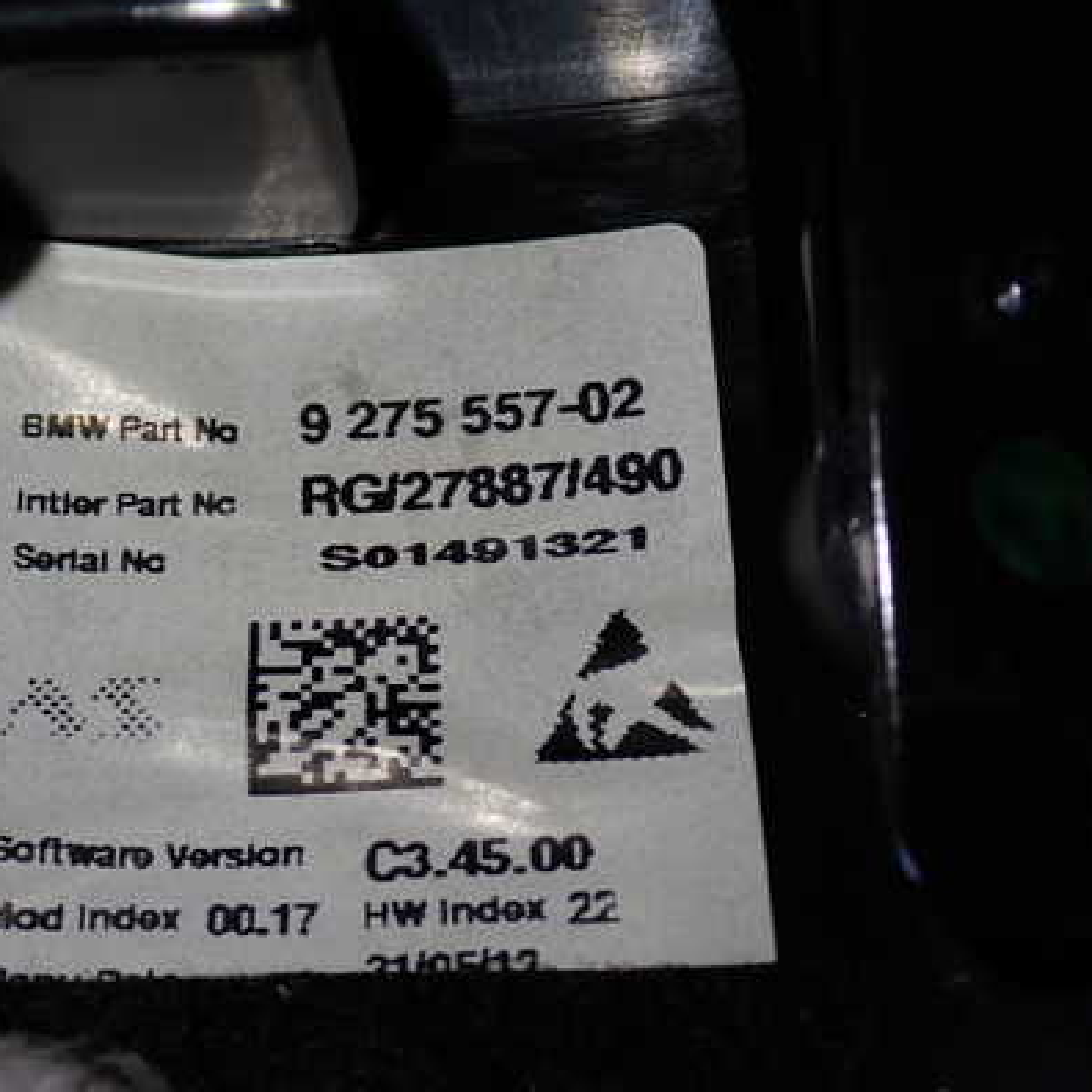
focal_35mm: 59
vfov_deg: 29.1
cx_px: 370
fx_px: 2106
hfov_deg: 28.9
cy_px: 543
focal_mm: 7.84
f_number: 2.9
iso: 100
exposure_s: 1/100
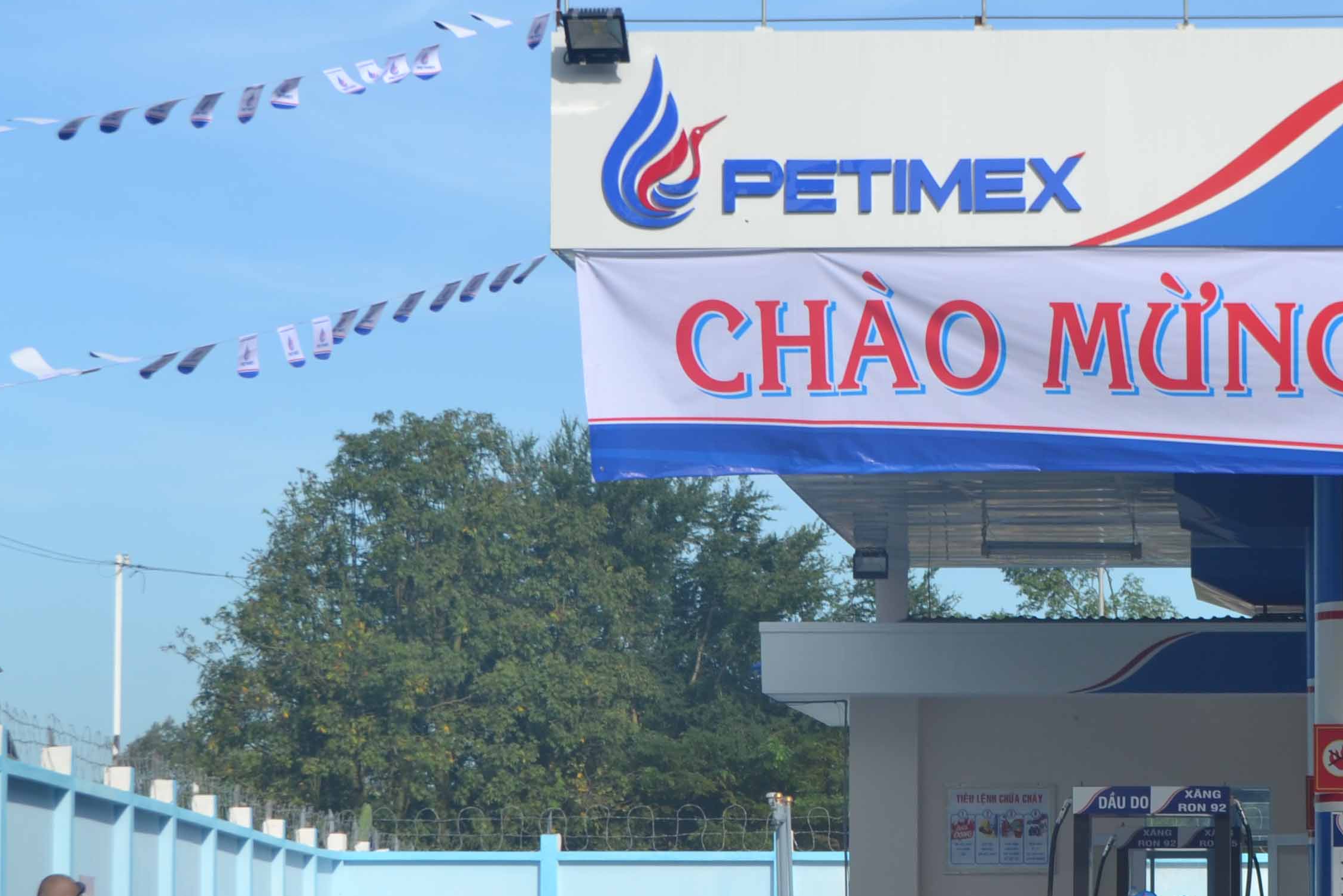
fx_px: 4365
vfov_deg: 11.7
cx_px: 1258
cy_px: 666
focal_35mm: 117
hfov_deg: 17.2
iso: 100
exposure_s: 1/250
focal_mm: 38
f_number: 7.1
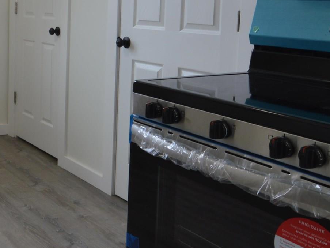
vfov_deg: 29.1
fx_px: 467
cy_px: 52
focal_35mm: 49
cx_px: 12
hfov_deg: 35.7
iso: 100
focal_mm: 10
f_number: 13
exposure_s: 1.3
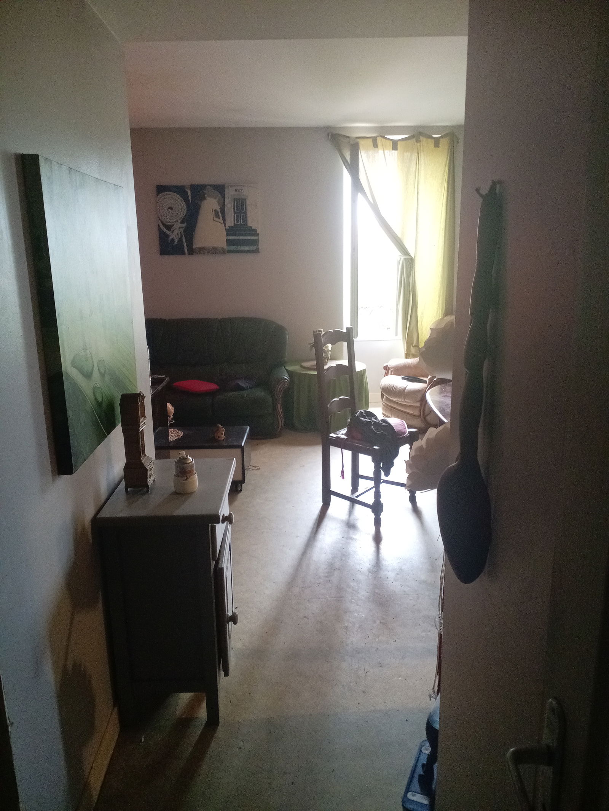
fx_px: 633
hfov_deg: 51.4
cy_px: 406
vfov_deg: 65.3
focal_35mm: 27
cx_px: 304
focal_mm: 4.05
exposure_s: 1/33.3
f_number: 1.8
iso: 1500
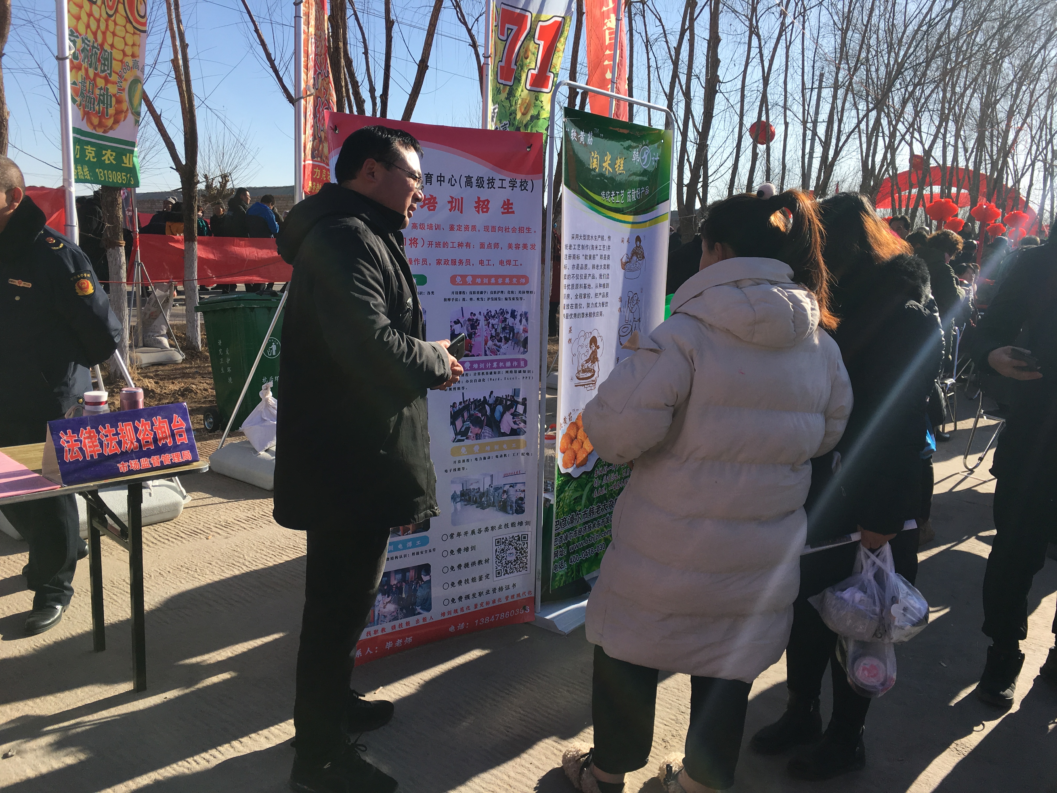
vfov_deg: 48.2
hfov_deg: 61.7
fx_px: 886
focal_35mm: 29
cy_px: 396
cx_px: 528
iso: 25
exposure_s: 1/1241
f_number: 2.2
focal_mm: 4.15
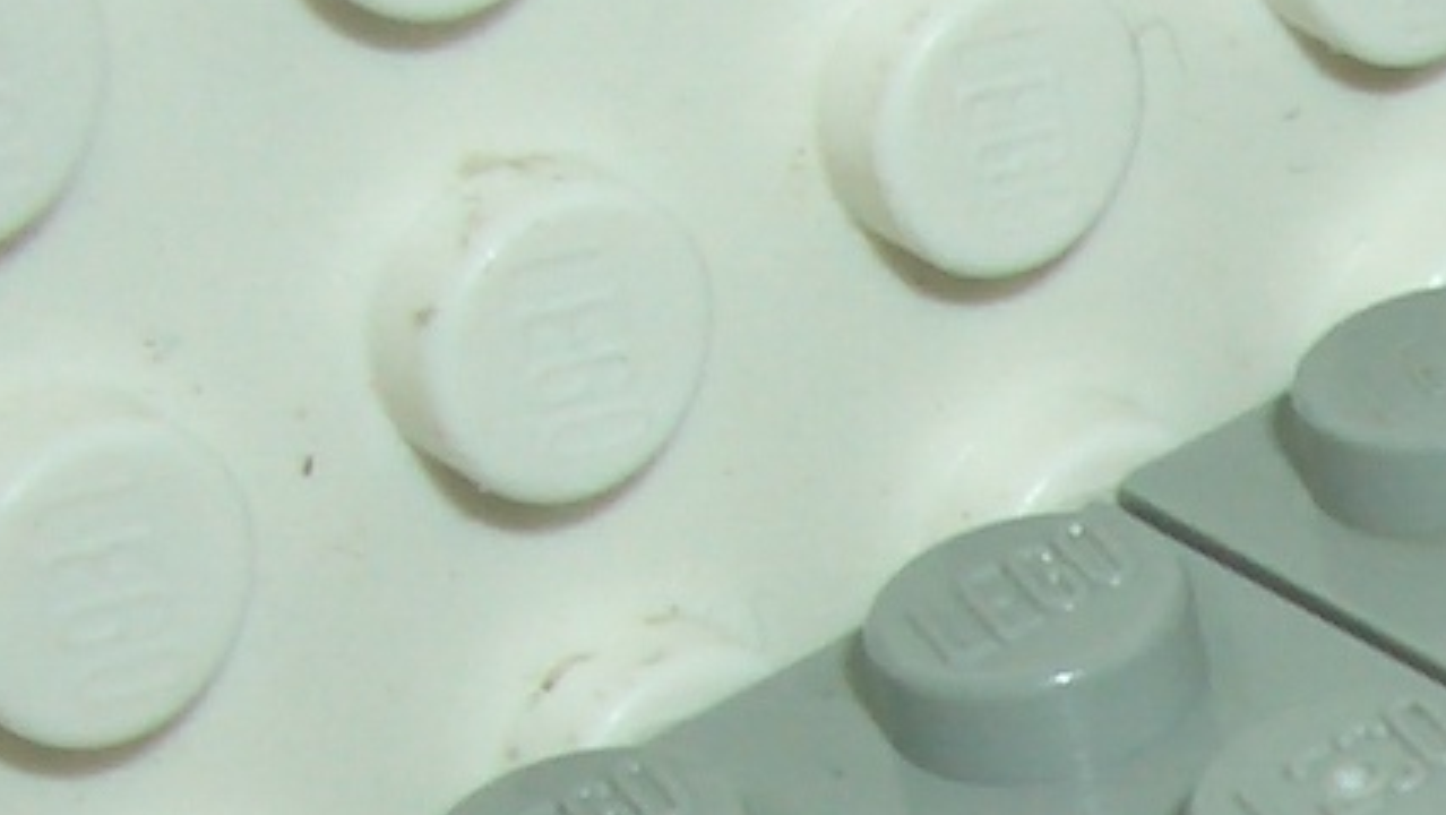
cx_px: 3075
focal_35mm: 206
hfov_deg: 9.6
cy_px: 1885
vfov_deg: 5.7
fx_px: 7901
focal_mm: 5.8
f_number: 4.3
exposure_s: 1/60
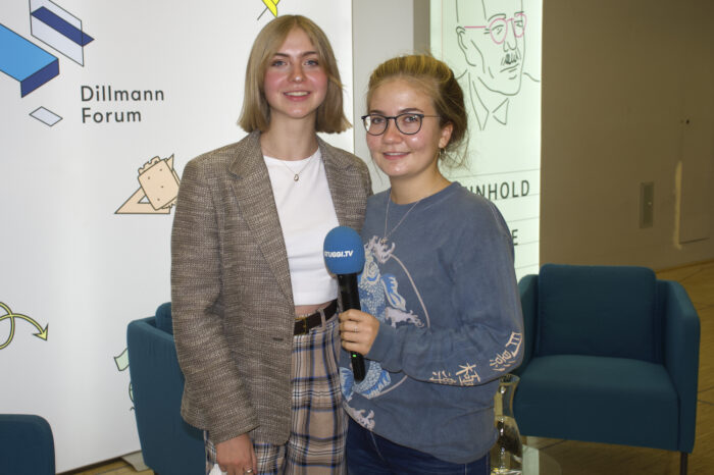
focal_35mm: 40
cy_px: 238
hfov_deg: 48.5
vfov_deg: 33.4
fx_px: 793
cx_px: 357
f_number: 4
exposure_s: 1/125
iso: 360
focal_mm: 27
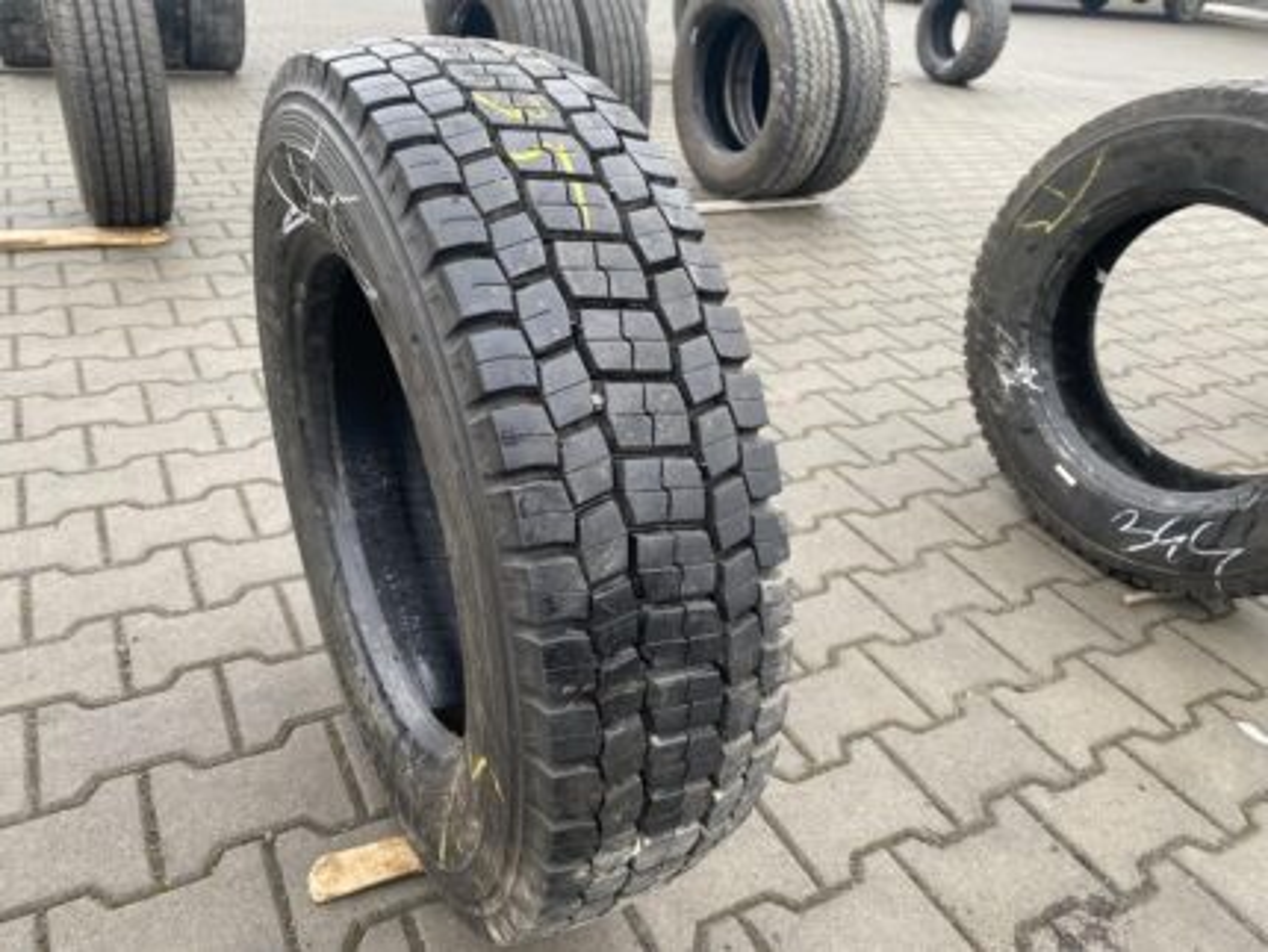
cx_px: 634
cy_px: 476
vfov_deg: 53.1
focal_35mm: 26
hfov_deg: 67.3
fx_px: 953
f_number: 1.8
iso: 125
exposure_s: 1/116
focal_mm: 4.25
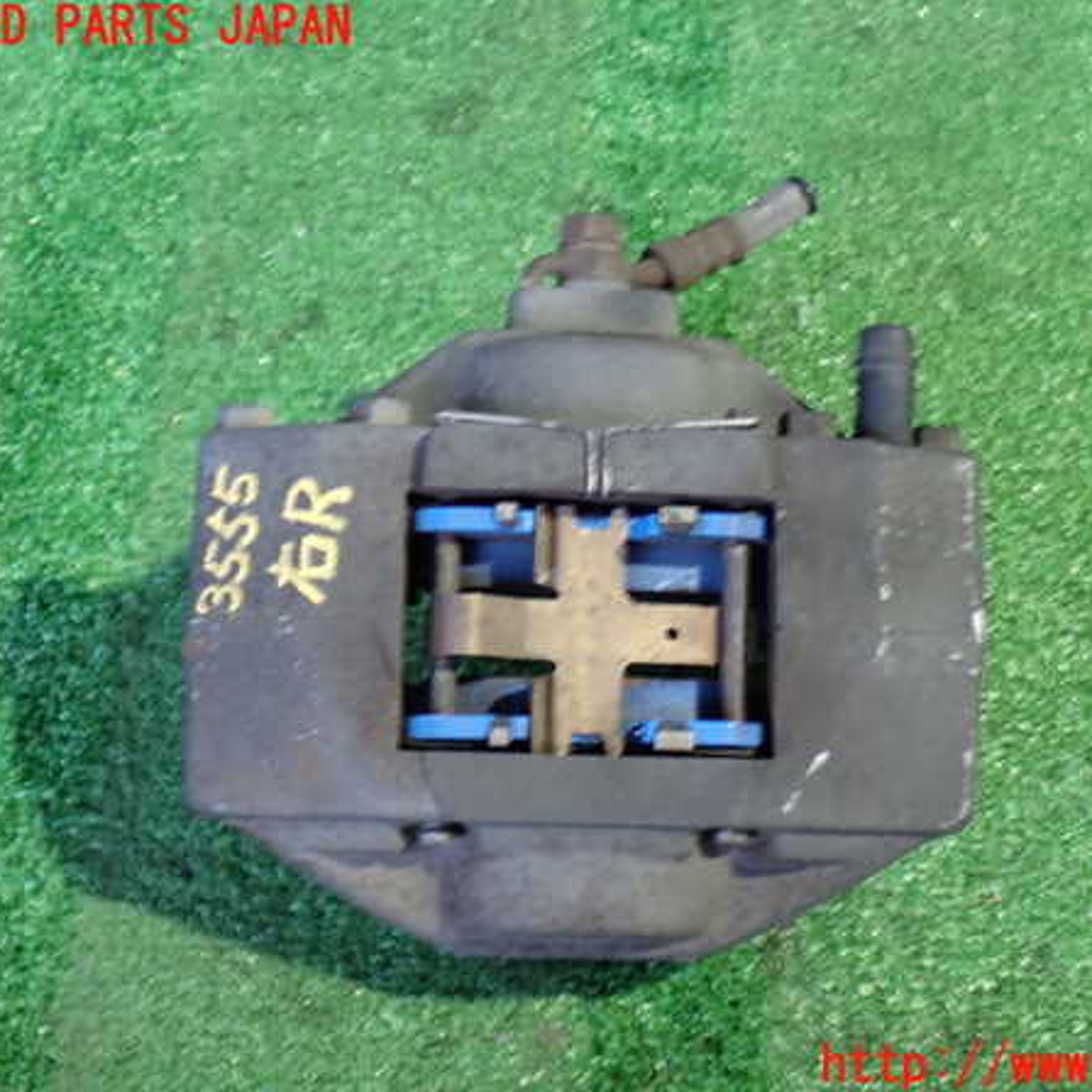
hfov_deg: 26.8
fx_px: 2284
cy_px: 547
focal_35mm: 64
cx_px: 640
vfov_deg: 26.9
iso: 800
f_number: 3.3
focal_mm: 9.65
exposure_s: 1/20
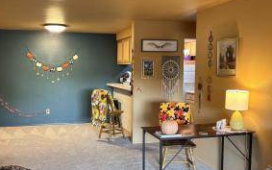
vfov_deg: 32.8
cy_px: 92
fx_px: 289
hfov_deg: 50.3
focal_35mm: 39
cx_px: 120
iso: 250
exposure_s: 1/60
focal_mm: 5.96
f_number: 1.6
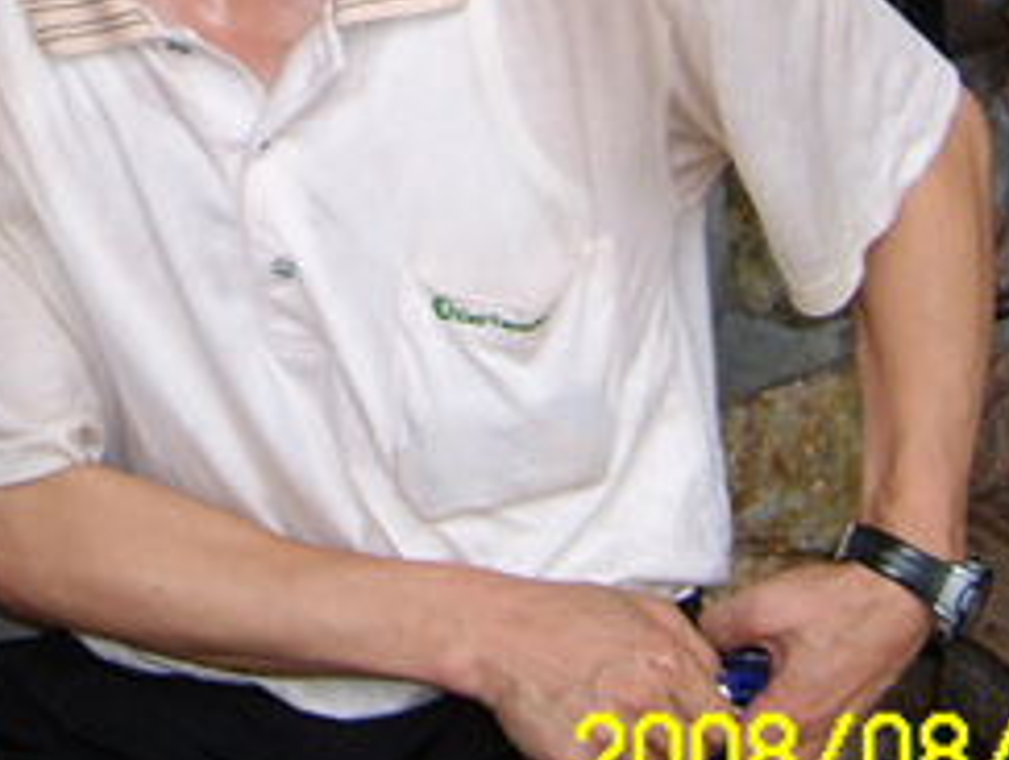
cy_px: -228
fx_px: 3357
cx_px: 104
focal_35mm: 115
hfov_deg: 16.9
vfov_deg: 12.5
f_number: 2.8
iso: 50
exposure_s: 1/30
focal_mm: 5.8
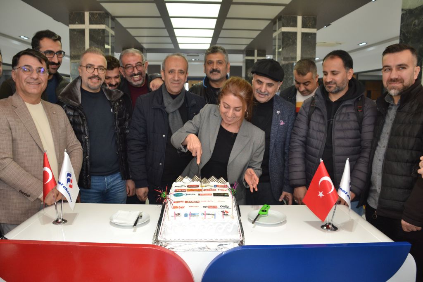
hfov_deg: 67.4
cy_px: 141
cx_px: 212
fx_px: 317
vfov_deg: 47.9
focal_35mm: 27
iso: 560
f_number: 3.5
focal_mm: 18
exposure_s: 1/60
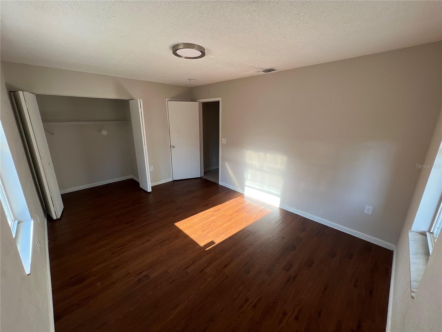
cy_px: 166
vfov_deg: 89.9
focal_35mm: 13
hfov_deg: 106.2
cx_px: 221
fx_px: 166
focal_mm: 1.57
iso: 32
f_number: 1.8
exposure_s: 1/136
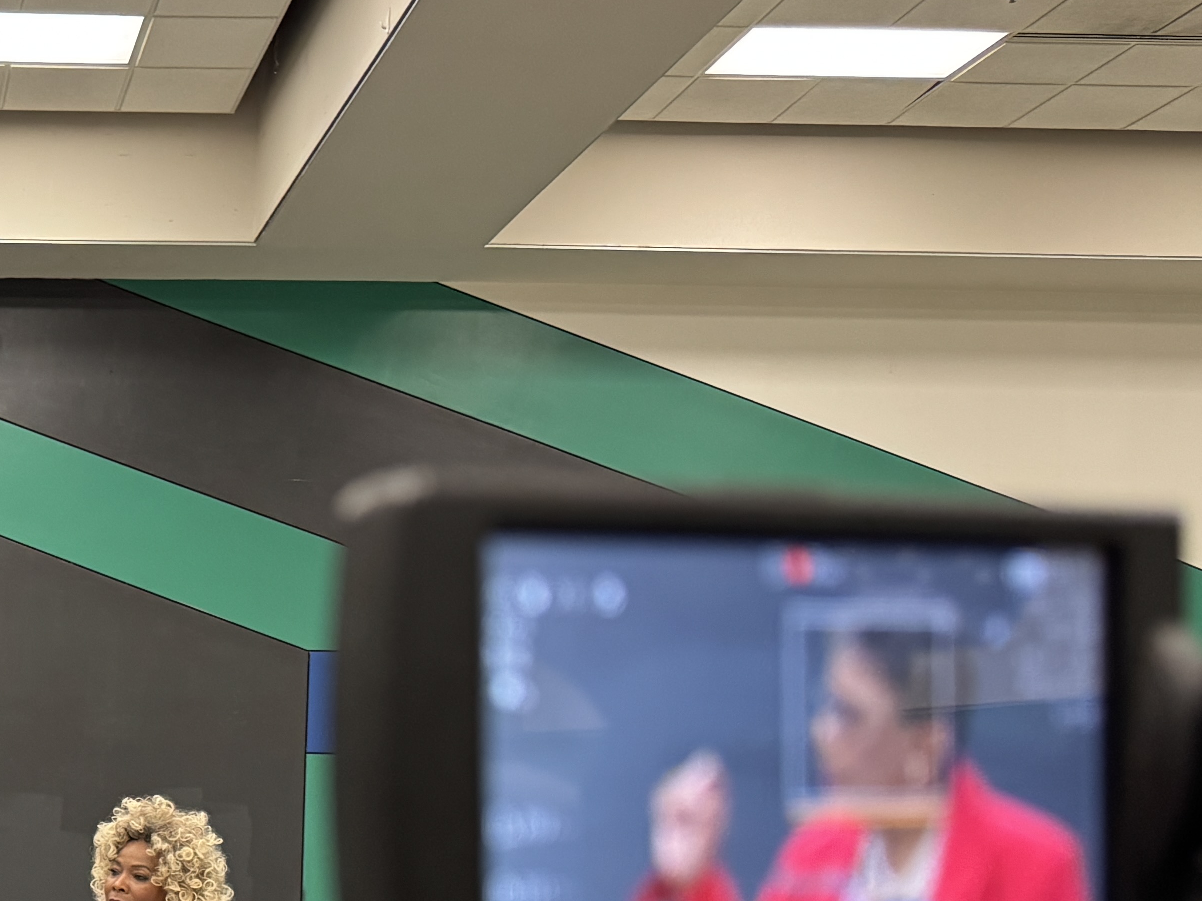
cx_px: -168
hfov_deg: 29.8
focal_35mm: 57
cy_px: 897
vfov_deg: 24.5
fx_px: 1979
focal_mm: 6.76
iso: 400
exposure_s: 1/60
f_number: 1.78
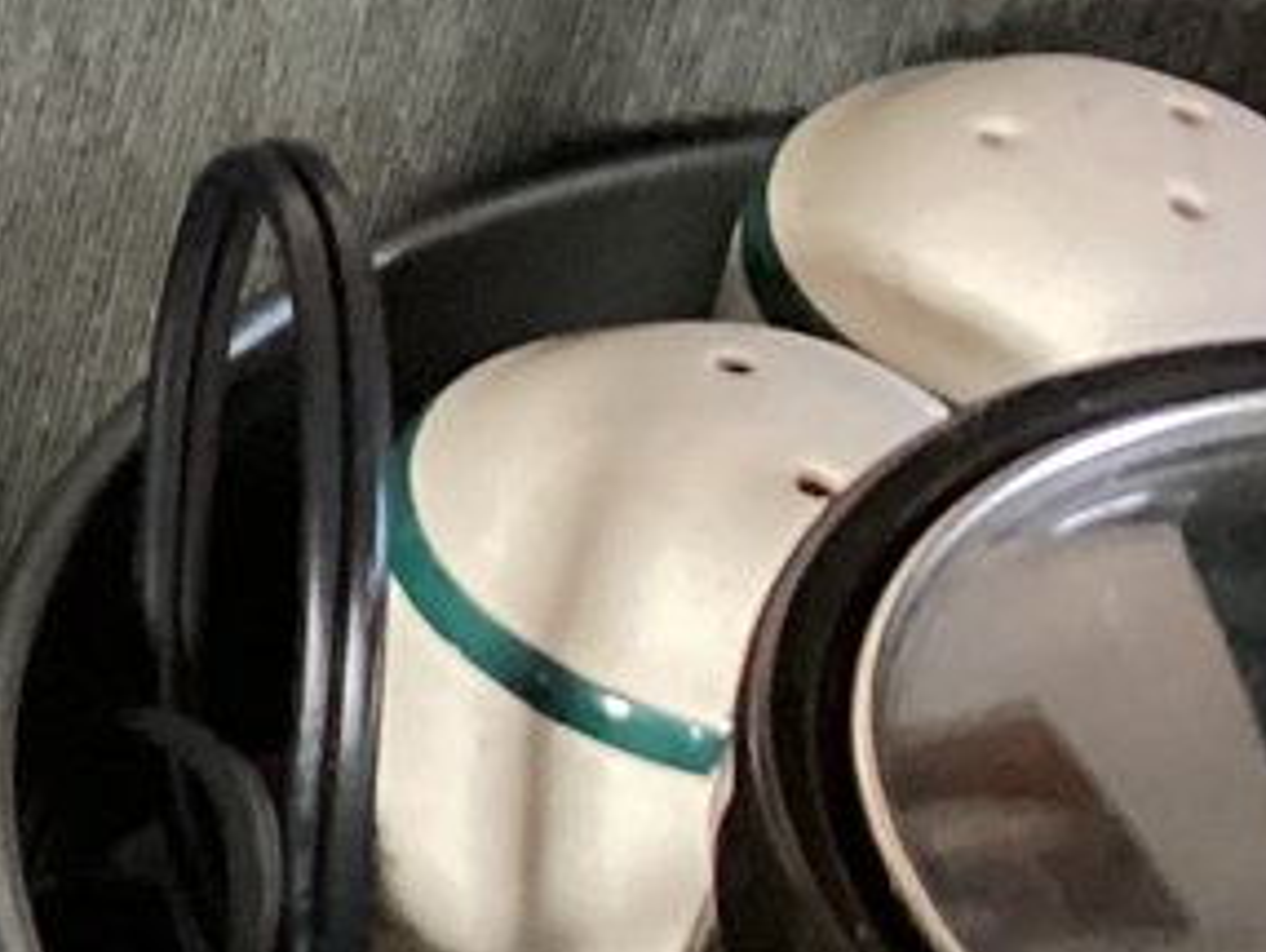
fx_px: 6003
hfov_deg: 10.1
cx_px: -2003
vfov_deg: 9.0
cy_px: 808
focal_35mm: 164
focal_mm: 3.3
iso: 320
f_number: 2.4
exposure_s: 1/33
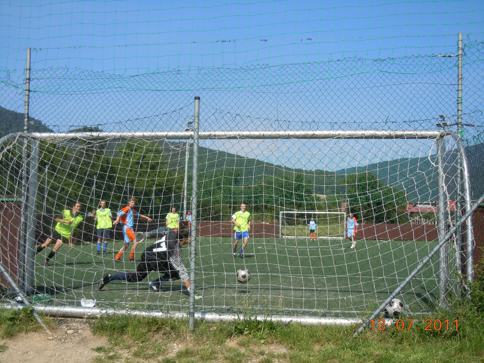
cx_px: 242
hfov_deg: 47.9
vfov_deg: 36.8
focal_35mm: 39
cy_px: 182
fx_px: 545
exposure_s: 1/800
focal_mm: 7.1
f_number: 3.7
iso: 100
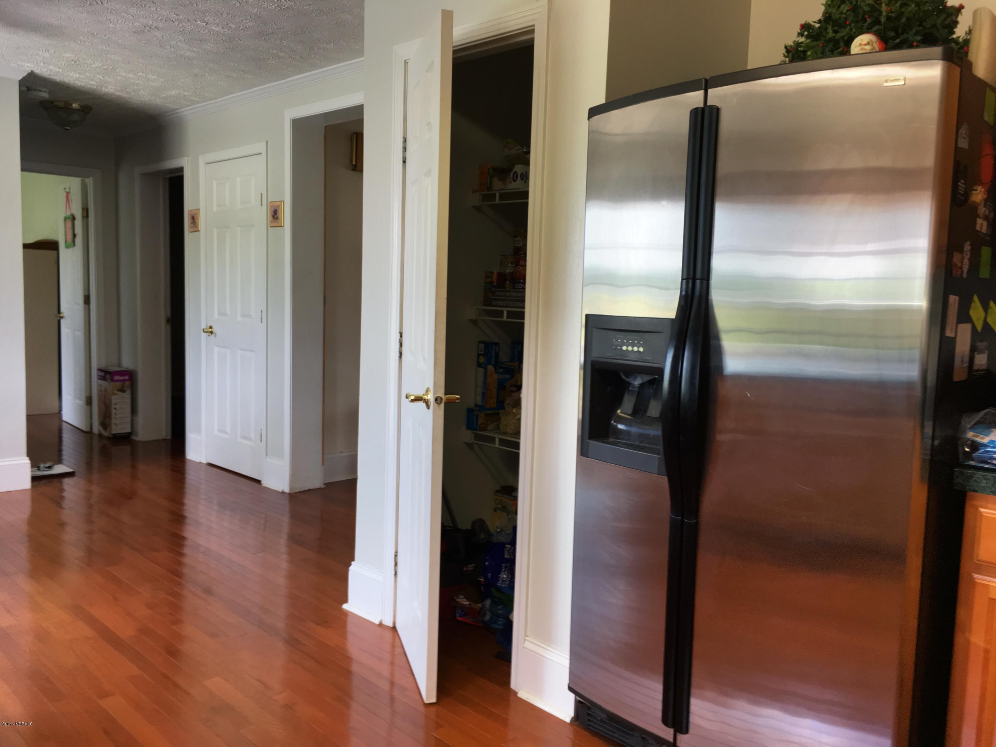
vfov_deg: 48.2
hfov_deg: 61.7
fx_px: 834
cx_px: 498
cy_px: 374
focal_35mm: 29
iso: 25
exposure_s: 1/60
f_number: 2.2
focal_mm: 4.15
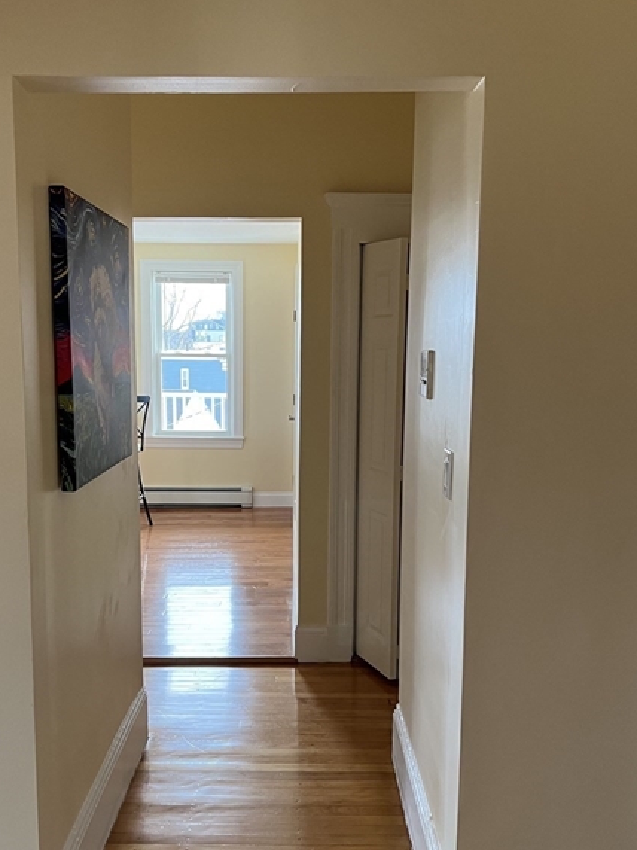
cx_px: 281
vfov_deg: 52.5
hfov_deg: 40.6
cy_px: 469
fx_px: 859
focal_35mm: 35
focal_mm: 5.7
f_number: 1.5
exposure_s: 1/81
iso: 125
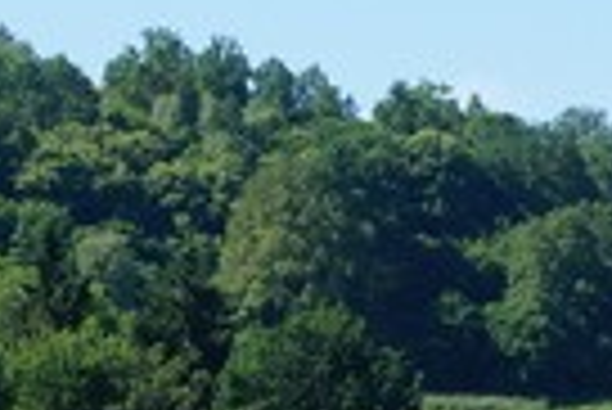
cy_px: 897
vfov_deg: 4.2
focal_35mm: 327
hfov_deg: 6.3
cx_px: 495
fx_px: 5561
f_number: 11
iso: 100
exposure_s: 1/80
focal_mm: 29
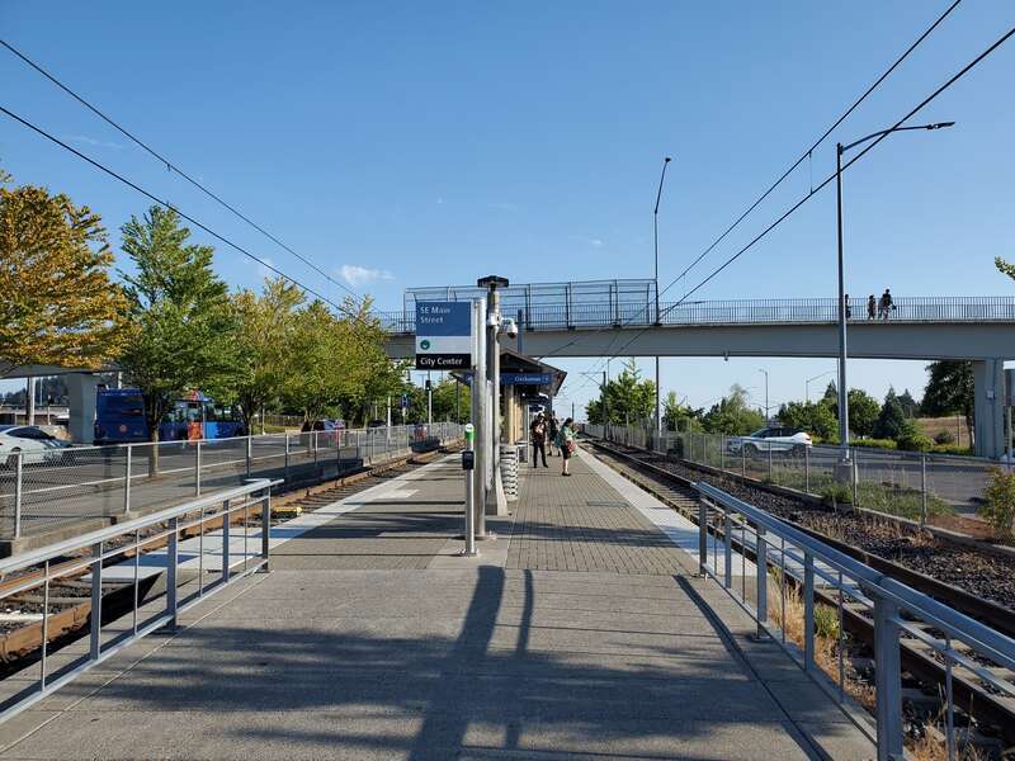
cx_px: 508
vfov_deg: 53.1
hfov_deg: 67.3
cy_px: 380
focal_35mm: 26
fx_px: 762
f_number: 2.4
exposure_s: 1/1160
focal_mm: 4.3
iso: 50
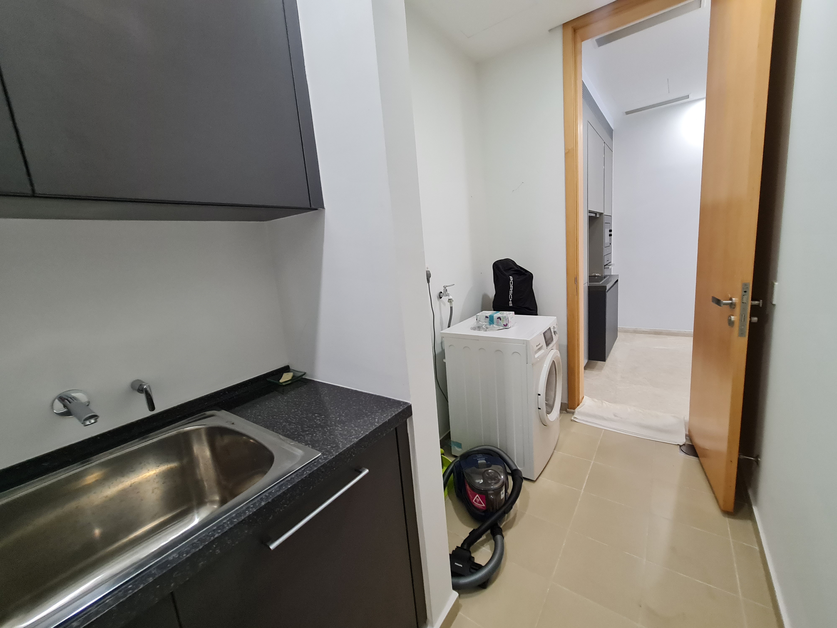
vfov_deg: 89.9
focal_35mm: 13
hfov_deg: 106.2
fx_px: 314
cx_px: 418
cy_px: 314
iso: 320
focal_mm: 2.2
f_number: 2.2
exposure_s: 1/50
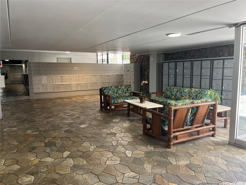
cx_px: 123
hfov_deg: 67.3
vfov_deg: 53.1
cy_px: 92
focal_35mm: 26
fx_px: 185
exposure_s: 1/60
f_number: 1.6
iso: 80
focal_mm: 5.1
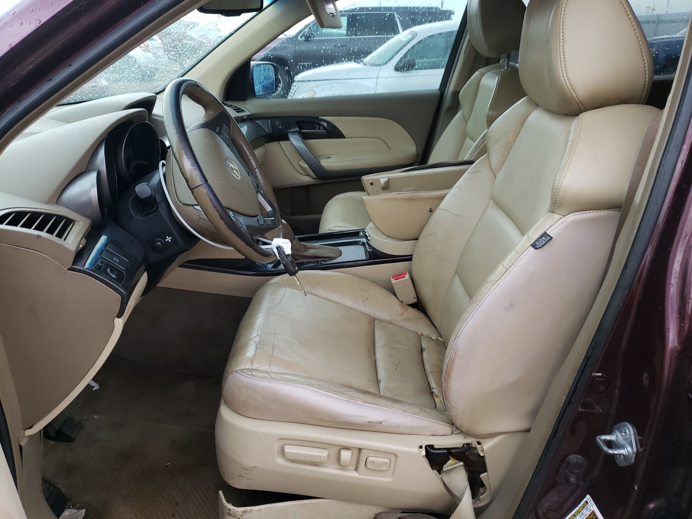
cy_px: 260
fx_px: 520
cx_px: 346
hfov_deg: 67.3
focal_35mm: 26
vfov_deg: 53.1
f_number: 1.5
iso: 59
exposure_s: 1/120
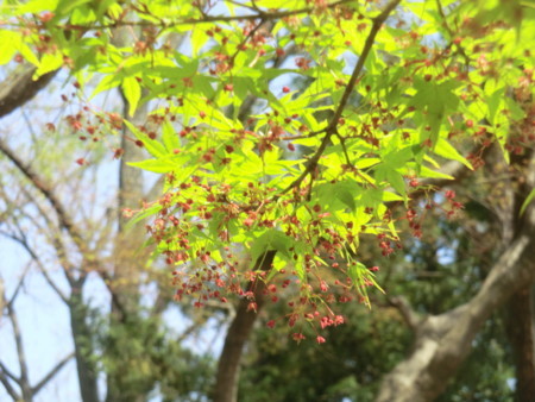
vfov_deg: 16.6
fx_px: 1376
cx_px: 268
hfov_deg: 22.0
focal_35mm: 89
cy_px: 201
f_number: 4.8
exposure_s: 1/160
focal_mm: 16
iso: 80
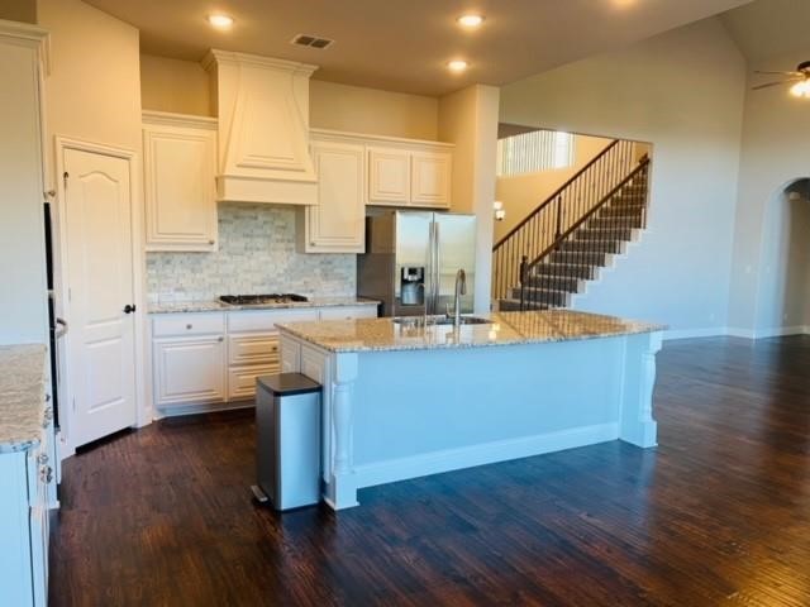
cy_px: 304
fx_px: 608
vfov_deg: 53.1
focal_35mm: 26
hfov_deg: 67.3
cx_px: 405
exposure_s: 1/60
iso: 80
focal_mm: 4.25
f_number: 1.8
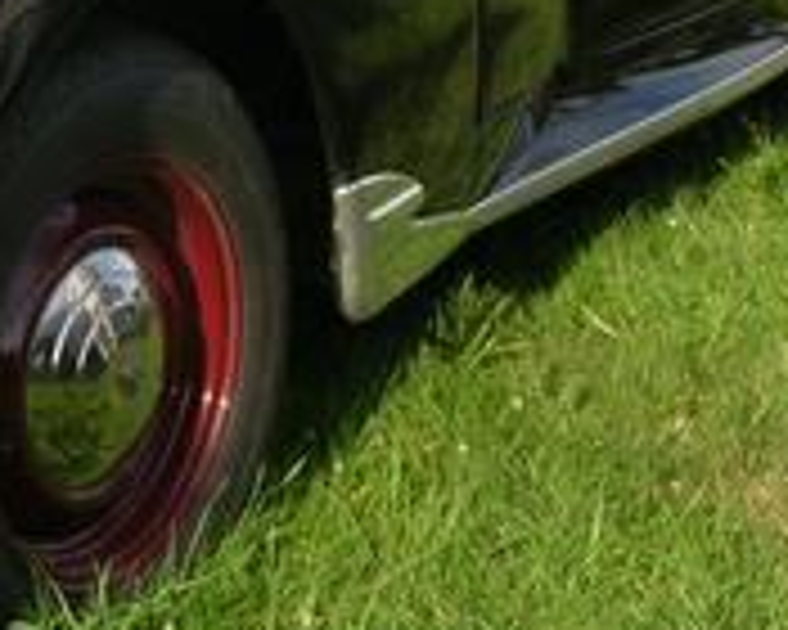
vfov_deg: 12.0
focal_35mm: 125
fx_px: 2915
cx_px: -333
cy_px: -166
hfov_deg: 14.5
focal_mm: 5.8
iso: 50
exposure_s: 1/140
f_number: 5.6
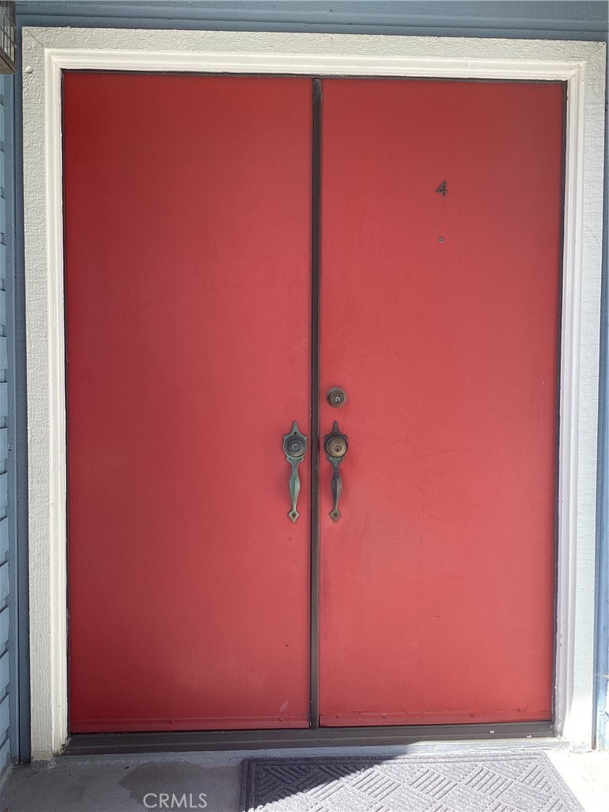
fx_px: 727
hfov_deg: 45.4
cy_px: 406
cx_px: 304
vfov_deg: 58.4
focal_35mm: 31
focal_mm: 3.3
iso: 32
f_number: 2.4
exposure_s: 1/120
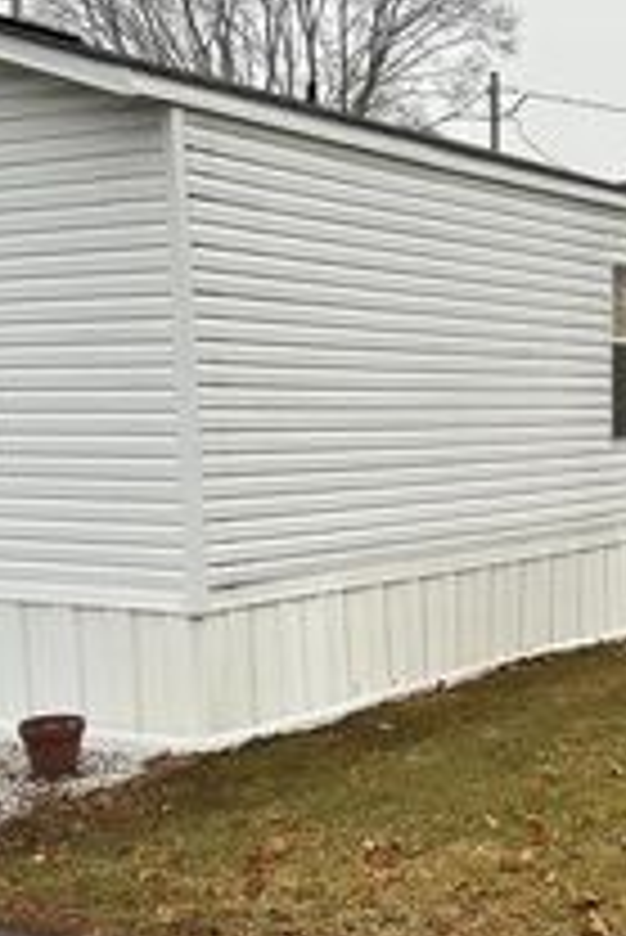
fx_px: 1562
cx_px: 536
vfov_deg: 33.1
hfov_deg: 22.2
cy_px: 610
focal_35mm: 60
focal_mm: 6.86
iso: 80
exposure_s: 1/486
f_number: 1.78
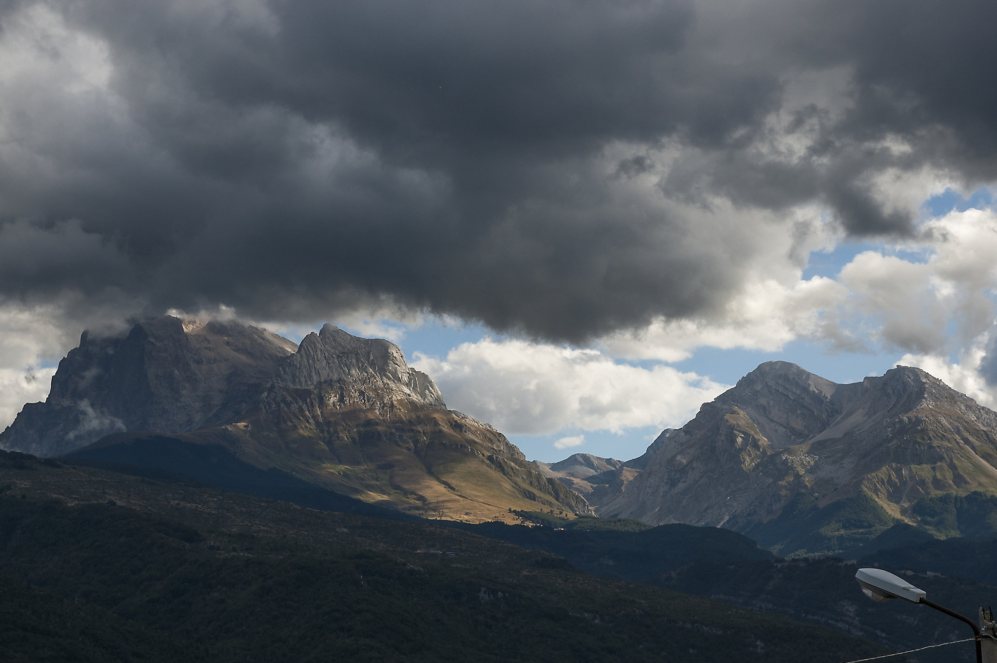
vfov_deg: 15.5
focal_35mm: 88
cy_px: 277
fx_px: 2435
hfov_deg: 23.1
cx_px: 475
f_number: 9
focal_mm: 50
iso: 200
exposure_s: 1/320
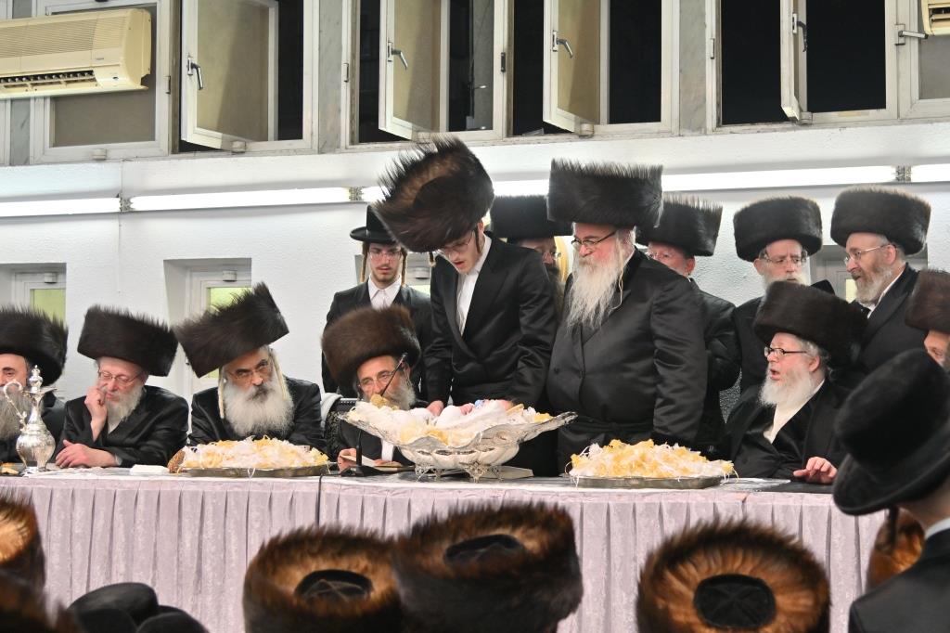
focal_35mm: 66
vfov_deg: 20.6
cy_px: 316
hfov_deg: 30.5
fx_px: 1741
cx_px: 475
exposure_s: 1/400
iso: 640
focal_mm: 44
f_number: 4
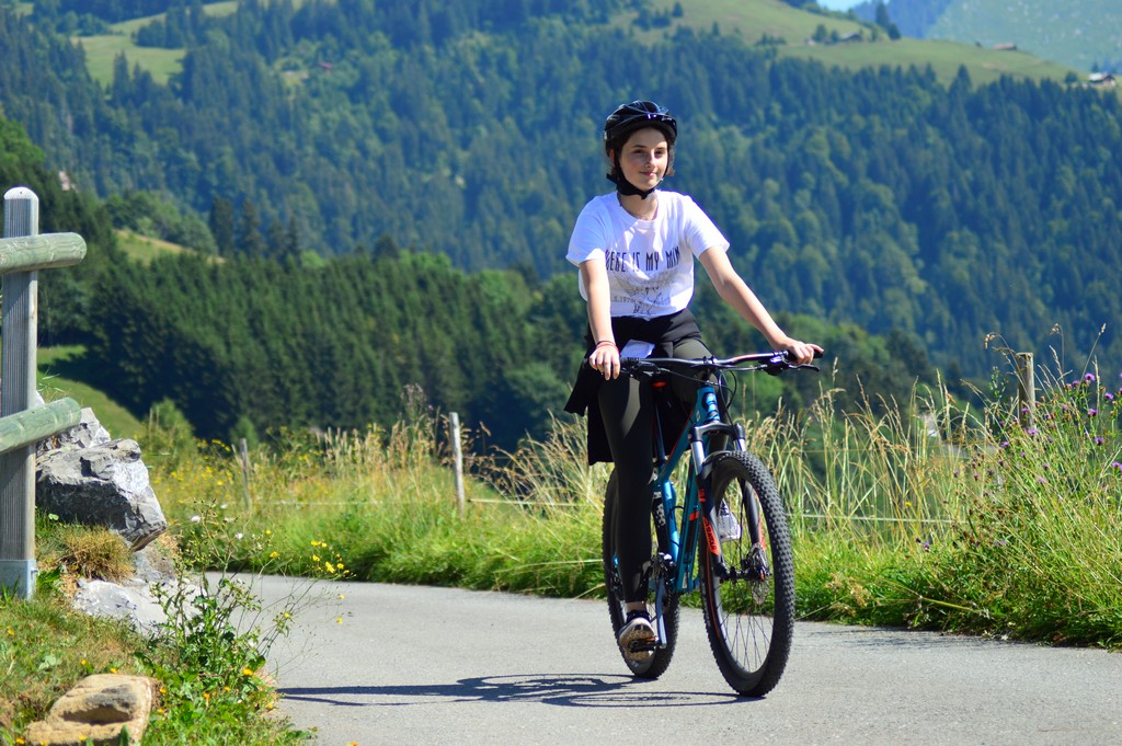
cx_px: 561
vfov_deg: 13.0
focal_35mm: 105
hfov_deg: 19.5
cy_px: 373
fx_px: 3270
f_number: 4.5
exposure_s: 1/1250
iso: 200
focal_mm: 70
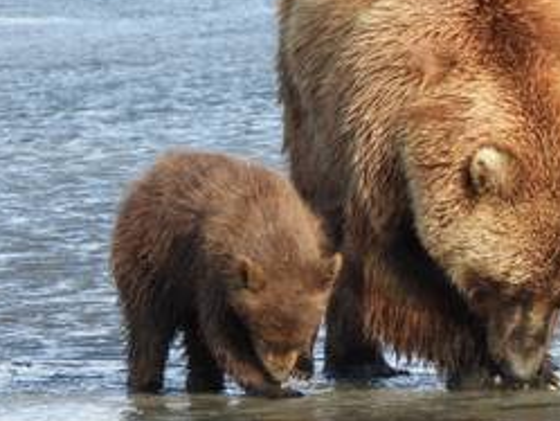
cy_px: 189
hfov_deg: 2.6
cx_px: 407
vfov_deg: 1.9
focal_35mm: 772
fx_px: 12495
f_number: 5
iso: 160
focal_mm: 71.4
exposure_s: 1/250
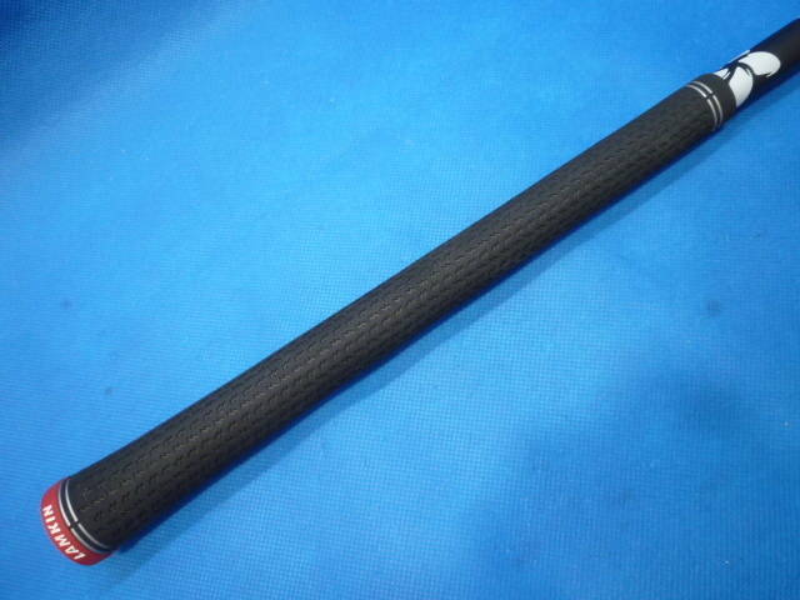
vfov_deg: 54.9
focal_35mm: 25
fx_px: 578
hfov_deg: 69.4
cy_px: 300
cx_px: 400
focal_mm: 4.5
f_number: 2.8
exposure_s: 1/30
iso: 250
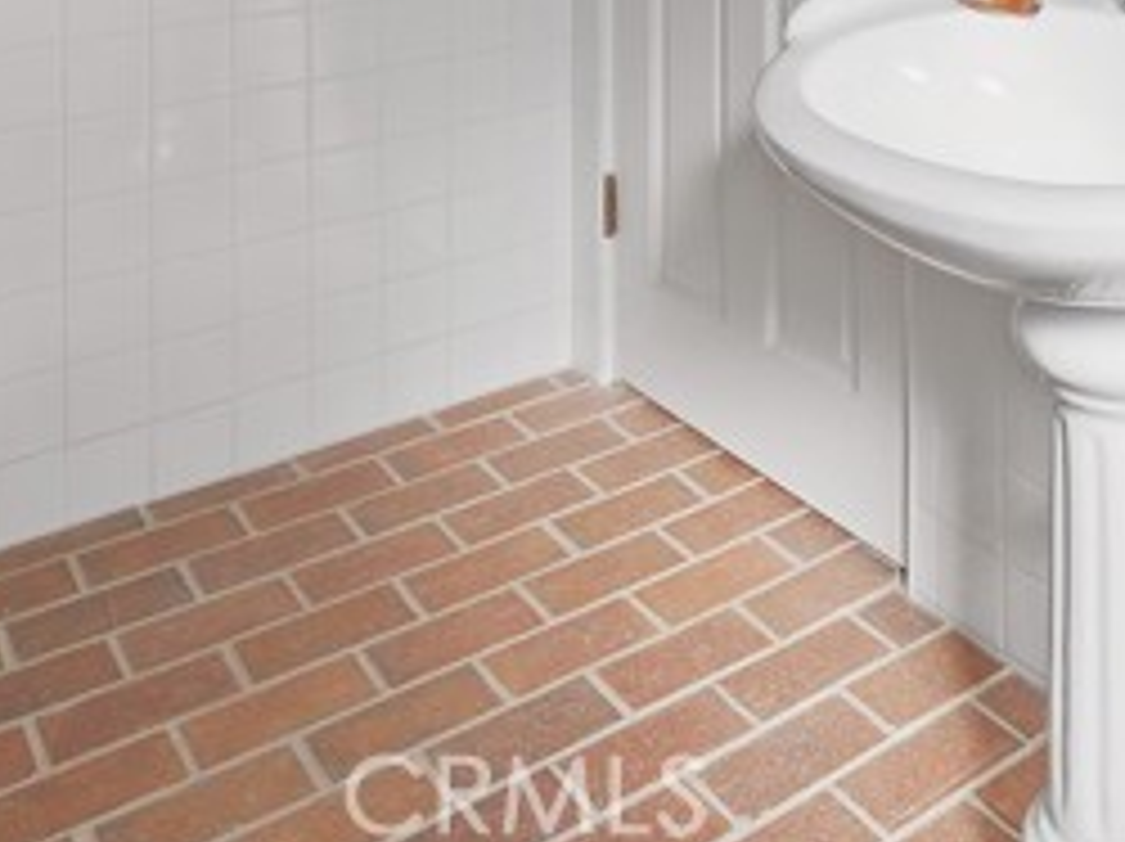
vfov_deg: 29.2
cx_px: 873
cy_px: -221
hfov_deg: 44.0
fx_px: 1331
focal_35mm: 41
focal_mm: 8
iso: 200
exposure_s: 1/30
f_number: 7.1
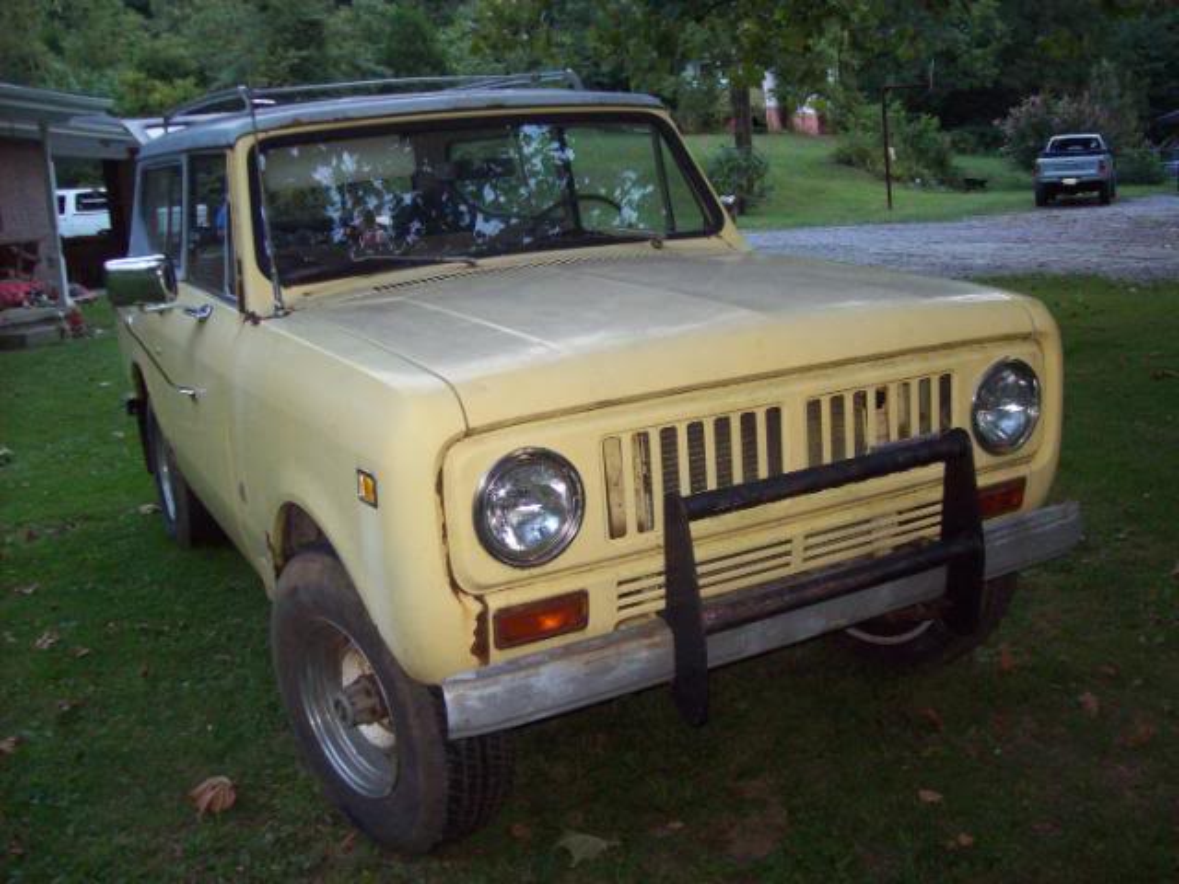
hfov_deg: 51.4
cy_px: 442
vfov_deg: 39.7
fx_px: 1226
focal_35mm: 36
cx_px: 590
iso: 200
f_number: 2.7
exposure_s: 1/64
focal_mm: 6
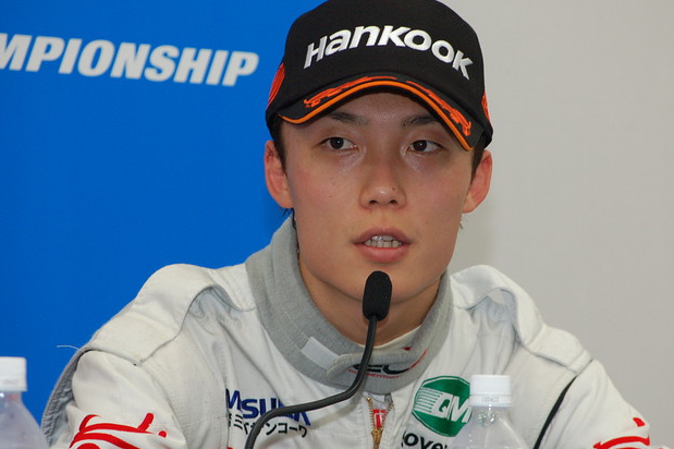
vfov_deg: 5.4
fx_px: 4745
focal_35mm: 254
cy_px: 224
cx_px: 373
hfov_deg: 8.1
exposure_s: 1/90
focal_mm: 145
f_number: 8
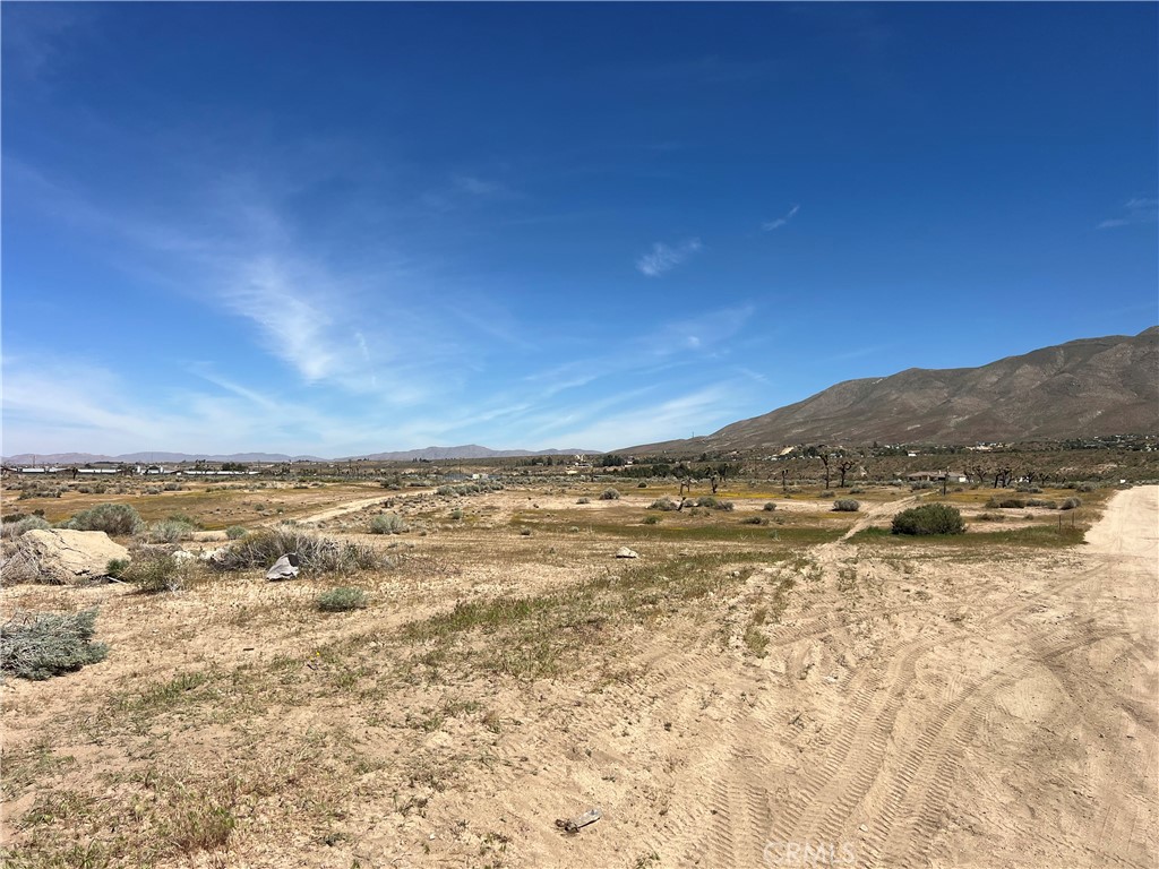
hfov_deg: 67.3
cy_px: 434
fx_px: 871
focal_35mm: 26
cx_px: 580
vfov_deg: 53.1
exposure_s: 1/8000
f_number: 1.5
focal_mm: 5.7
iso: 50
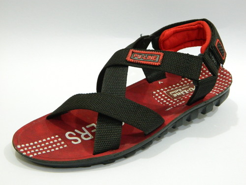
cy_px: 92
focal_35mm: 70
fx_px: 497
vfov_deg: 21.0
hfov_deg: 27.8
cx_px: 123
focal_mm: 12.6
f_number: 4
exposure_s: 1/8
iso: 400
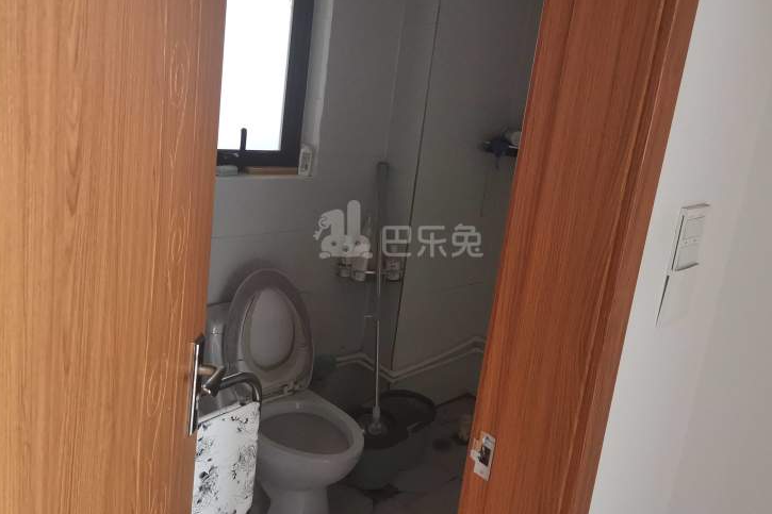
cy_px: 230
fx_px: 665
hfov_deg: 60.3
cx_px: 398
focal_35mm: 31
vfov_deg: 42.3
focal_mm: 4.75
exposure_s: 1/100
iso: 250
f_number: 1.8
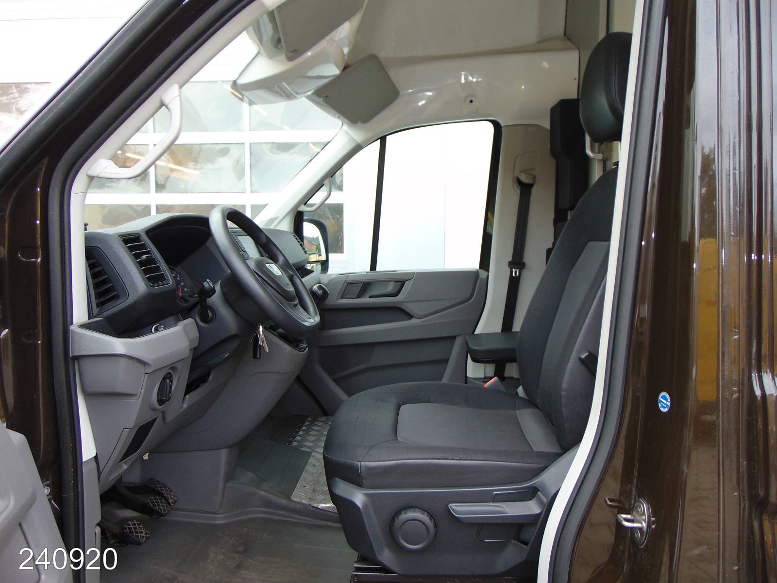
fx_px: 561
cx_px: 388
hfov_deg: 69.4
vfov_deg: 54.9
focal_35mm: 25
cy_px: 292
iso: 80
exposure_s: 1/40
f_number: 3
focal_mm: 4.5
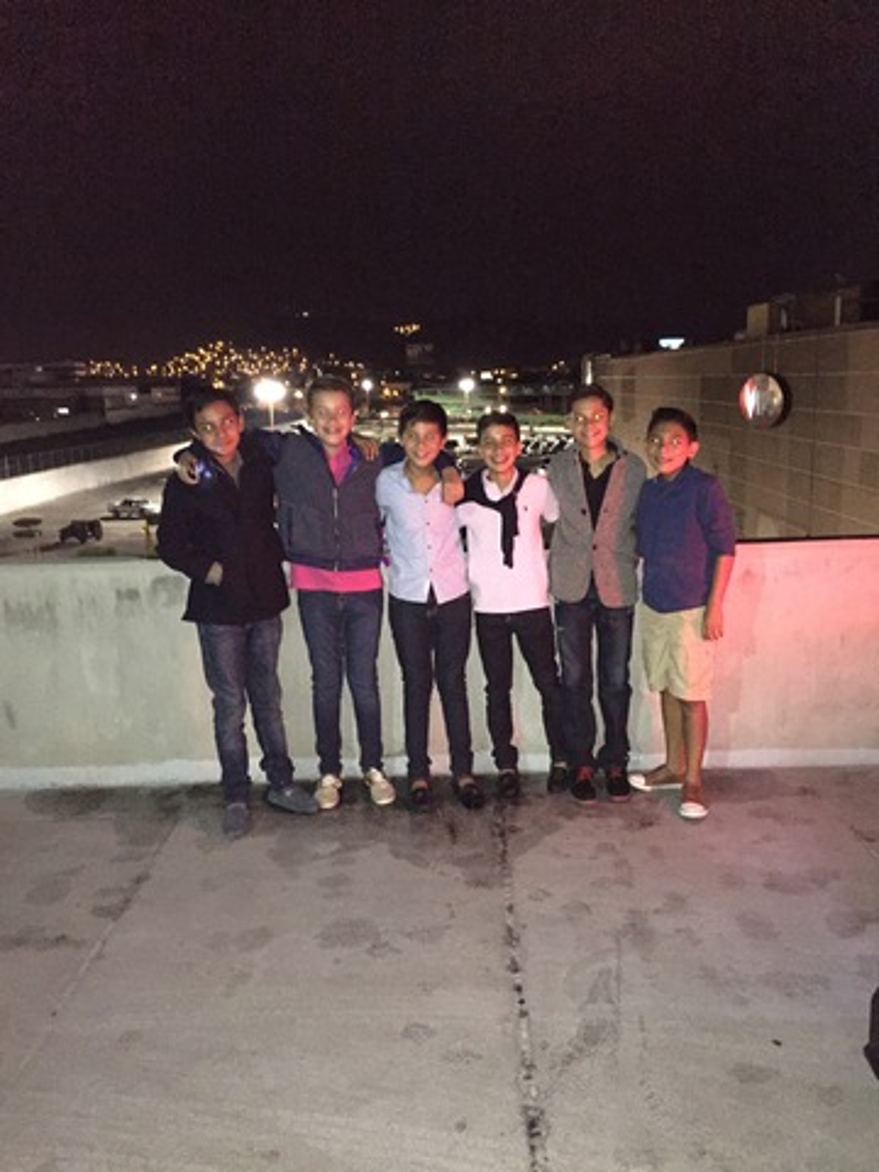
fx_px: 982
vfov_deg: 61.7
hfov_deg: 48.2
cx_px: 440
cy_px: 586
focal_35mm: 29
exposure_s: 1/16
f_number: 2.2
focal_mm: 4.15
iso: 1250
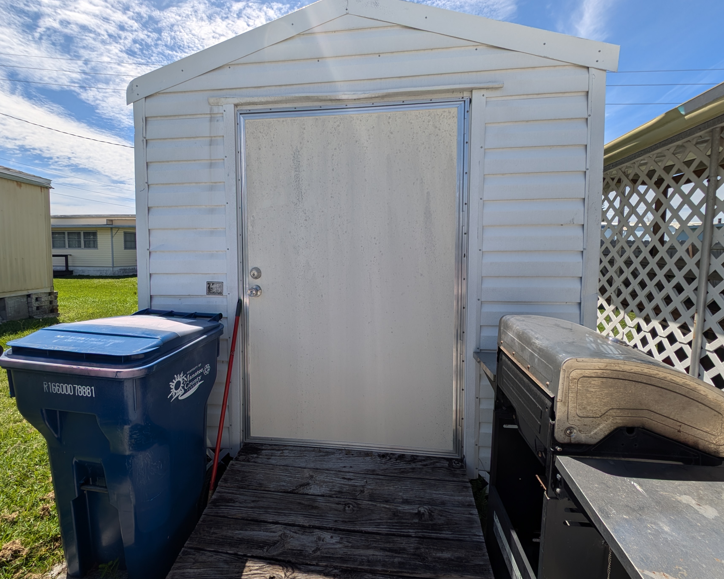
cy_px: 275
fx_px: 300
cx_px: 353
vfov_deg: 87.9
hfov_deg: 100.7
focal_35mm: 14
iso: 40
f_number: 1.95
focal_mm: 2.23
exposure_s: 1/2179
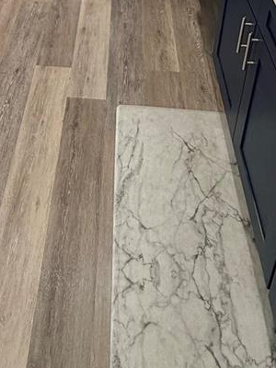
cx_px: 93
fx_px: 446
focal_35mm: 42
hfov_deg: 34.1
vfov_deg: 32.9
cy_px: -113
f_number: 2.2
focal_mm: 2.22
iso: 250
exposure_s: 1/120
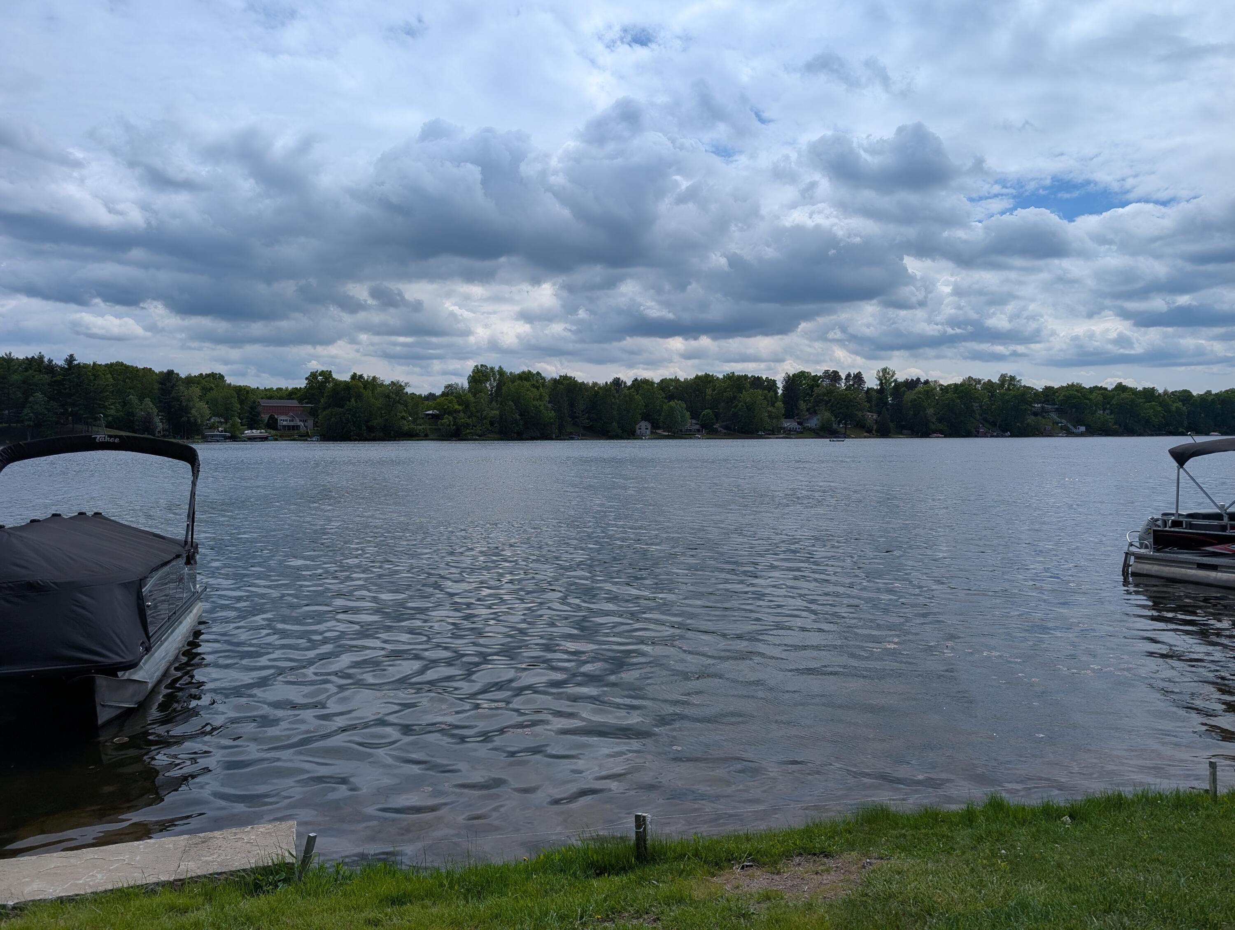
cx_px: 618
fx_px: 857
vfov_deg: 56.9
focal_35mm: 24
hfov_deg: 71.5
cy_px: 465
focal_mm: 6.9
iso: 21
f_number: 1.68
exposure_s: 1/2833
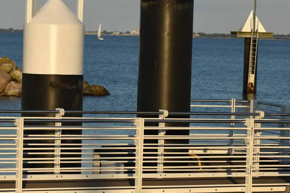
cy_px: 29
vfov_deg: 7.4
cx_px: 168
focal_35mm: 185
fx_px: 1490
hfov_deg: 11.1
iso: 100
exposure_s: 1/400
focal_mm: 70
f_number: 7.1
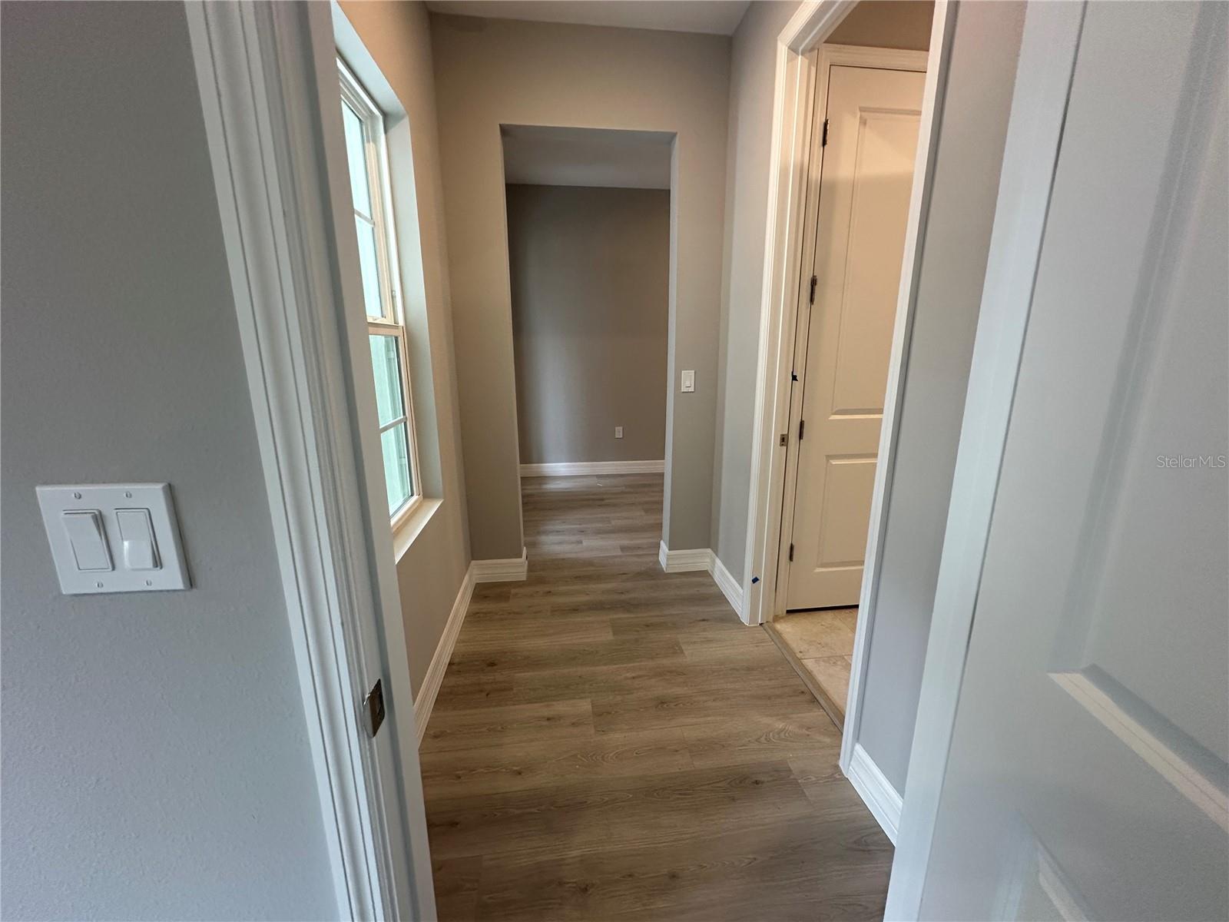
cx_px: 614
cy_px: 461
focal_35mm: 14
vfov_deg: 85.7
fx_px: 497
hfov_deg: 102.1
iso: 200
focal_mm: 2.22
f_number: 2.2
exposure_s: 1/120
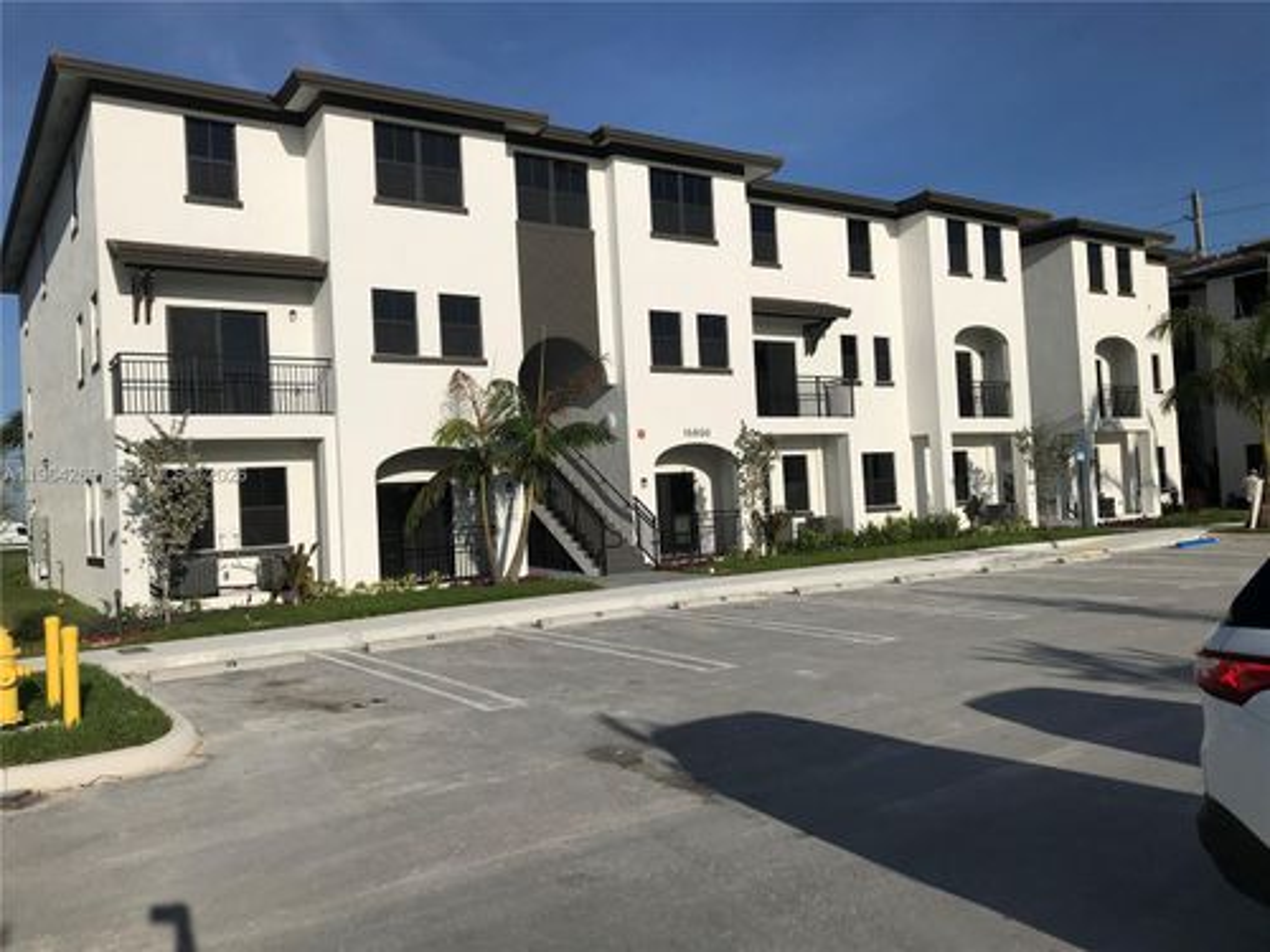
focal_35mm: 28
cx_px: 635
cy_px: 476
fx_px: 1027
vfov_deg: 49.7
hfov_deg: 63.4
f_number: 1.8
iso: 20
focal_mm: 3.99
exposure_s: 1/6410
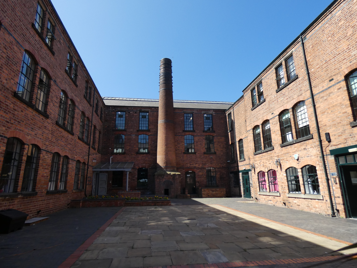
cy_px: 134
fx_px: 206
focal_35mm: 20
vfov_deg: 66.0
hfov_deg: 81.7
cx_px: 178
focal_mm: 3.6
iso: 80
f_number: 2.8
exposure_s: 1/800
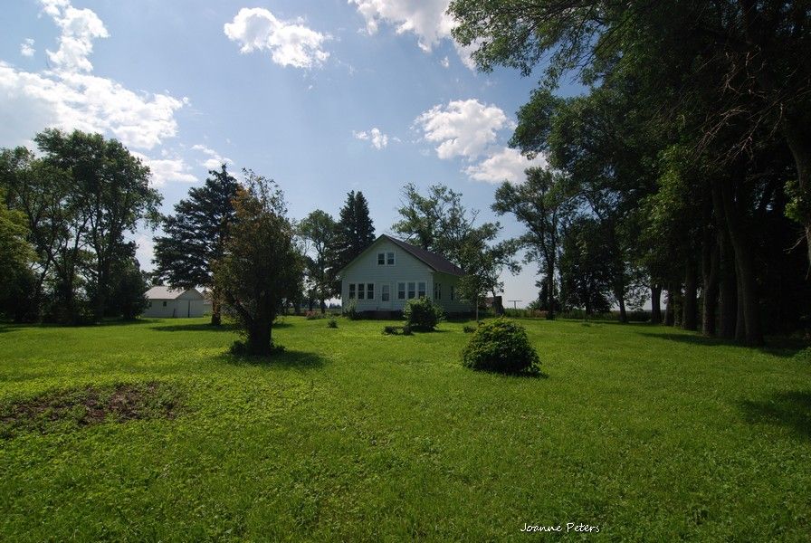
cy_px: 272
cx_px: 406
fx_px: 406
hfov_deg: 89.9
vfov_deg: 67.5
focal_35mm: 18
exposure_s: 1/250
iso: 100
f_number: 8
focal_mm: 12
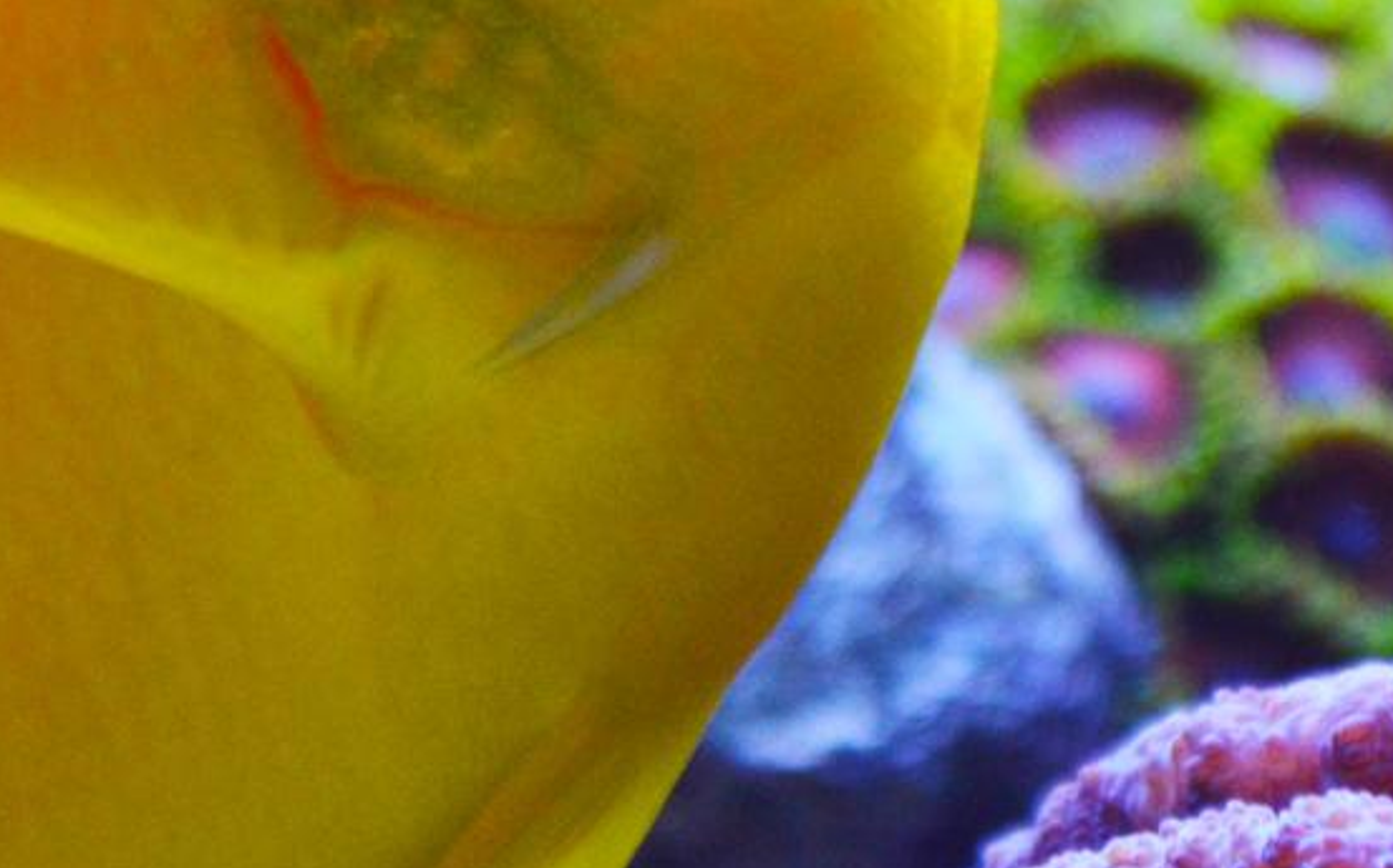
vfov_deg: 5.6
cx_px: 317
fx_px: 8841
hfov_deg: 9.0
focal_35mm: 233
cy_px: 591
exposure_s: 1/50
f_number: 5.6
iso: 400
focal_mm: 52
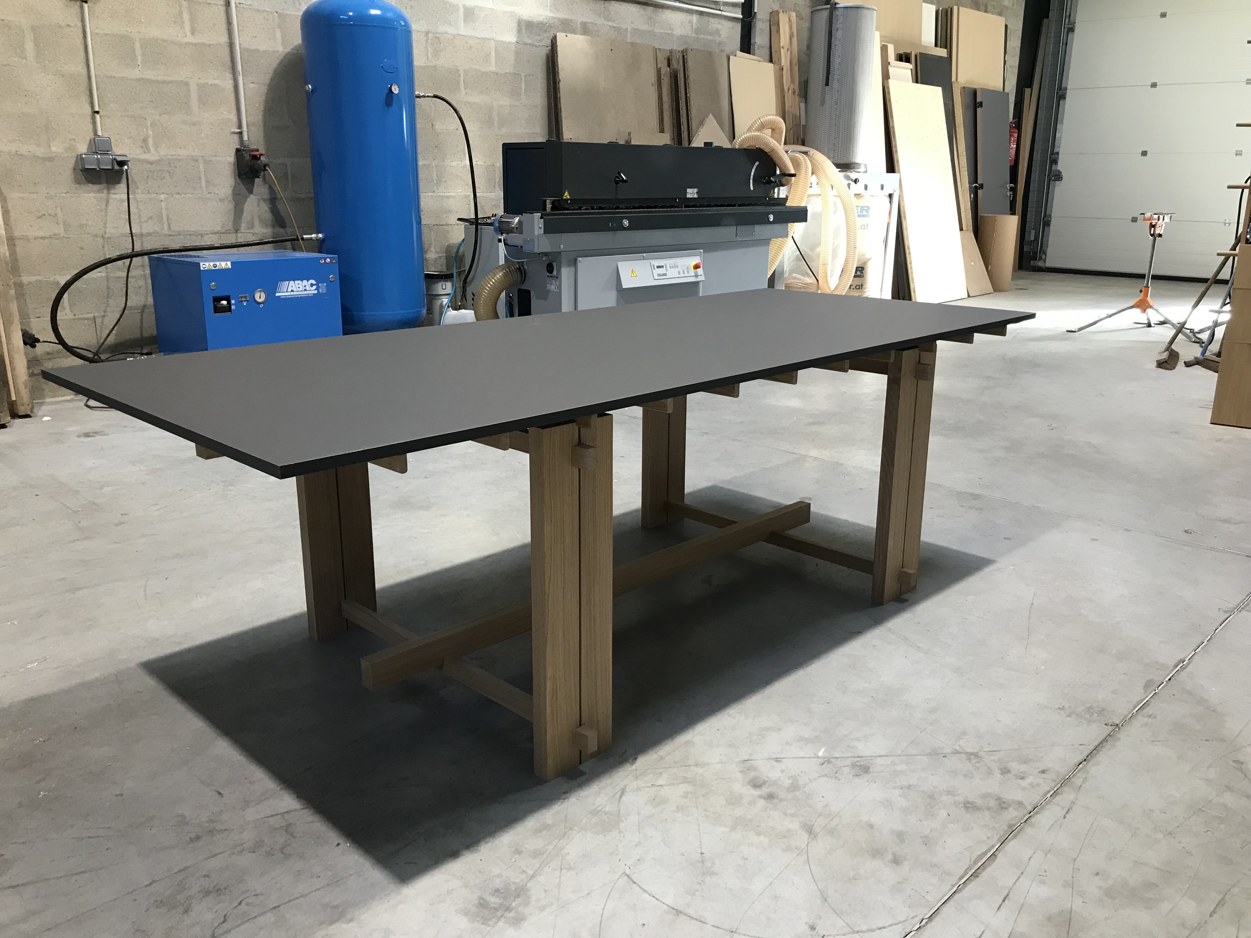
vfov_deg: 49.7
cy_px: 469
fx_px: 1012
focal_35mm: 28
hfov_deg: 63.4
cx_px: 626
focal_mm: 3.99
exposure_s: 1/33
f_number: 1.8
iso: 32
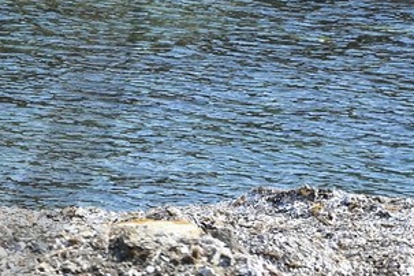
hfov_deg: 5.5
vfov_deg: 3.7
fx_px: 4255
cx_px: -426
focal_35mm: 370
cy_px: -70
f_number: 9
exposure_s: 1/320
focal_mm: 70
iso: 200
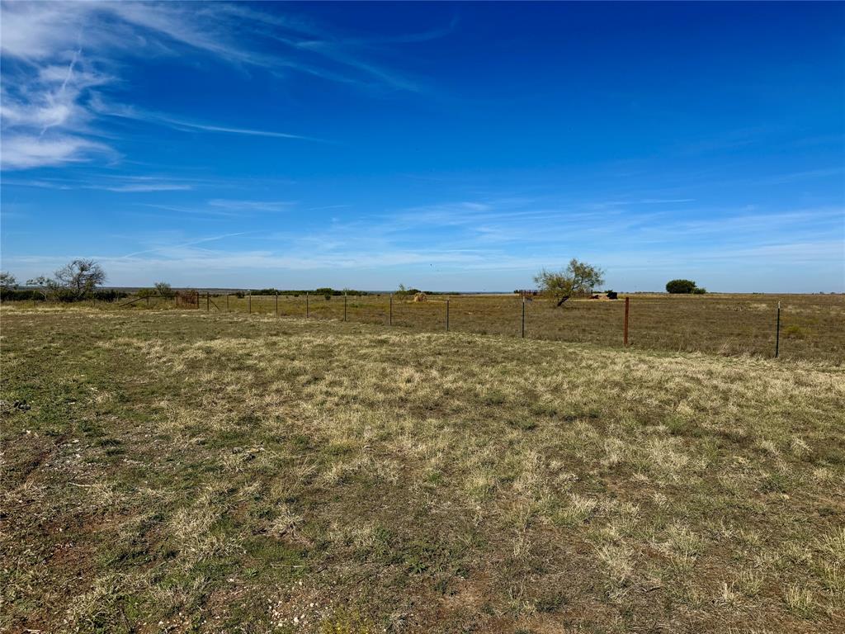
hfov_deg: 71.6
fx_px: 586
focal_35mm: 24
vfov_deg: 56.8
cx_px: 422
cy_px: 317
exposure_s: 1/7937
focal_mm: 6.76
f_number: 1.78
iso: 80
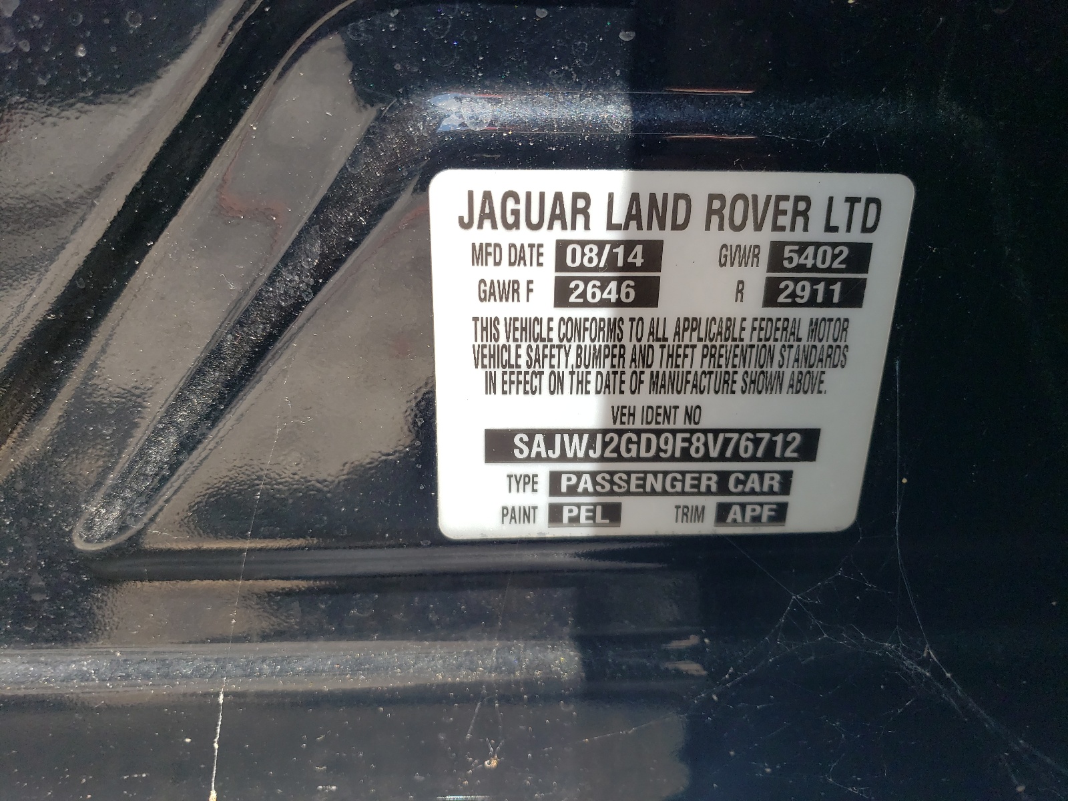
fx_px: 802
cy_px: 400
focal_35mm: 26
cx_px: 534
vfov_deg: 53.1
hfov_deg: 67.3
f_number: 1.5
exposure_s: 1/500
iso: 50
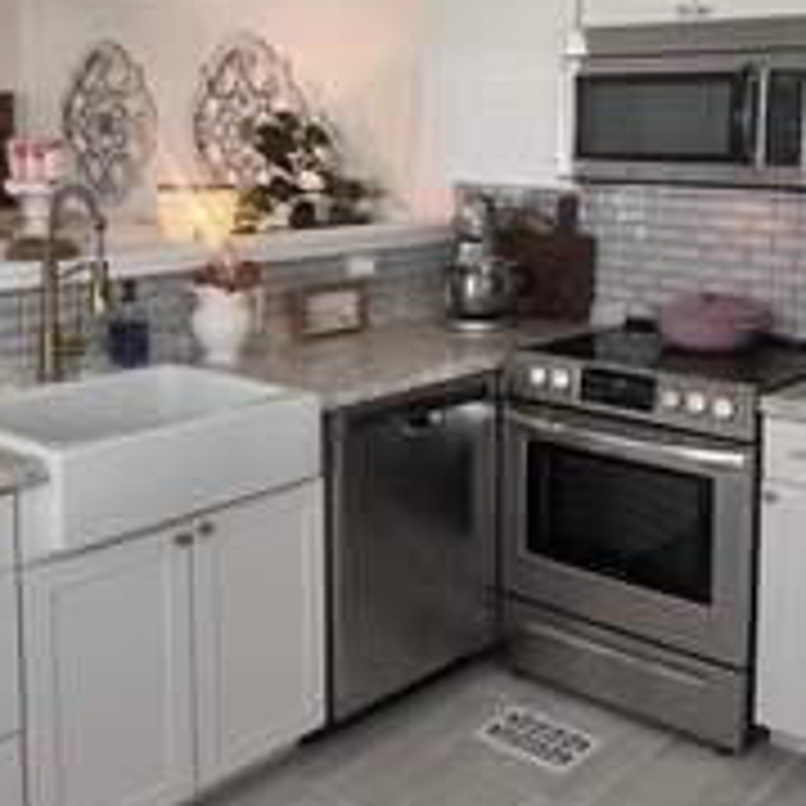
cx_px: 513
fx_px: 1185
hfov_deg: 37.3
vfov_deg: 37.2
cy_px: 277
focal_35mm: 45
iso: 100
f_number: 1.5
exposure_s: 1/60
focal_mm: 5.7
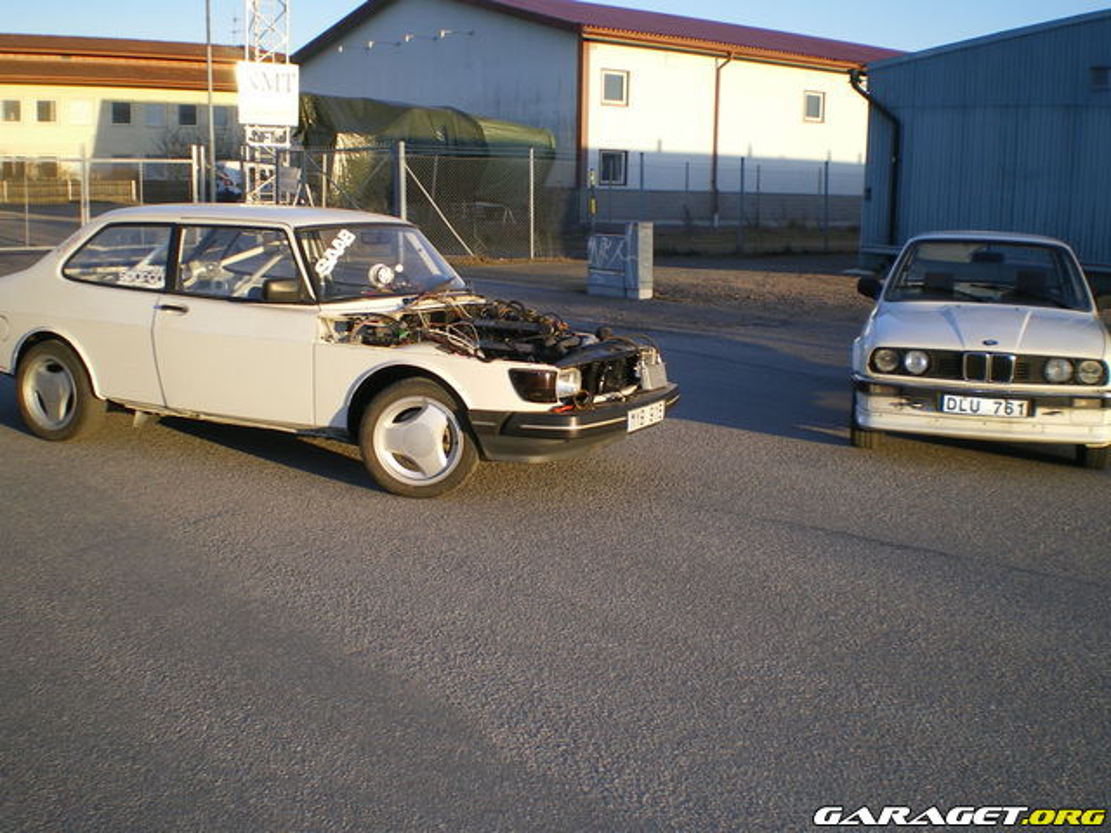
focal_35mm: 38
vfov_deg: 37.7
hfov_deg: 49.0
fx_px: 1220
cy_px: 416
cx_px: 556
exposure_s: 1/125
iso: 64
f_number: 4.6
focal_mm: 6.3
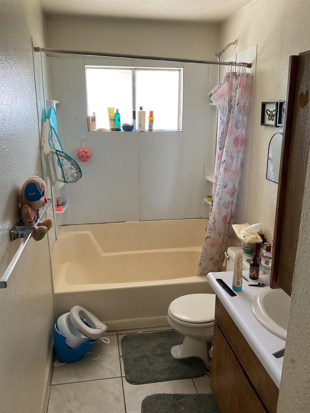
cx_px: 155
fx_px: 346
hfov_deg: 48.2
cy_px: 206
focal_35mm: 29
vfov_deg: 61.7
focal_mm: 3
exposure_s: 1/60
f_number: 1.8
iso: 64
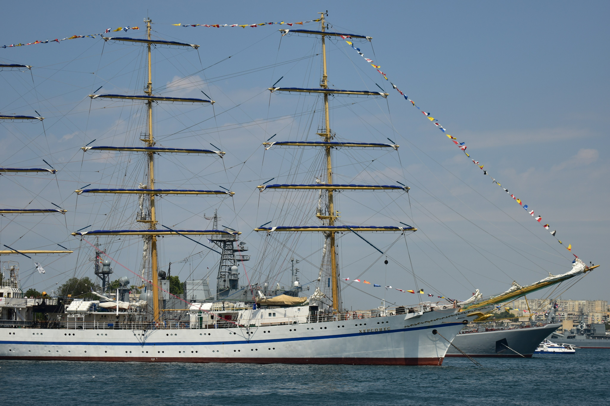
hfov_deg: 24.6
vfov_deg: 16.6
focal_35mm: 82
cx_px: 305
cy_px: 203
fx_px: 1398
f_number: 5.6
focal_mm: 55
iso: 100
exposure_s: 1/1000
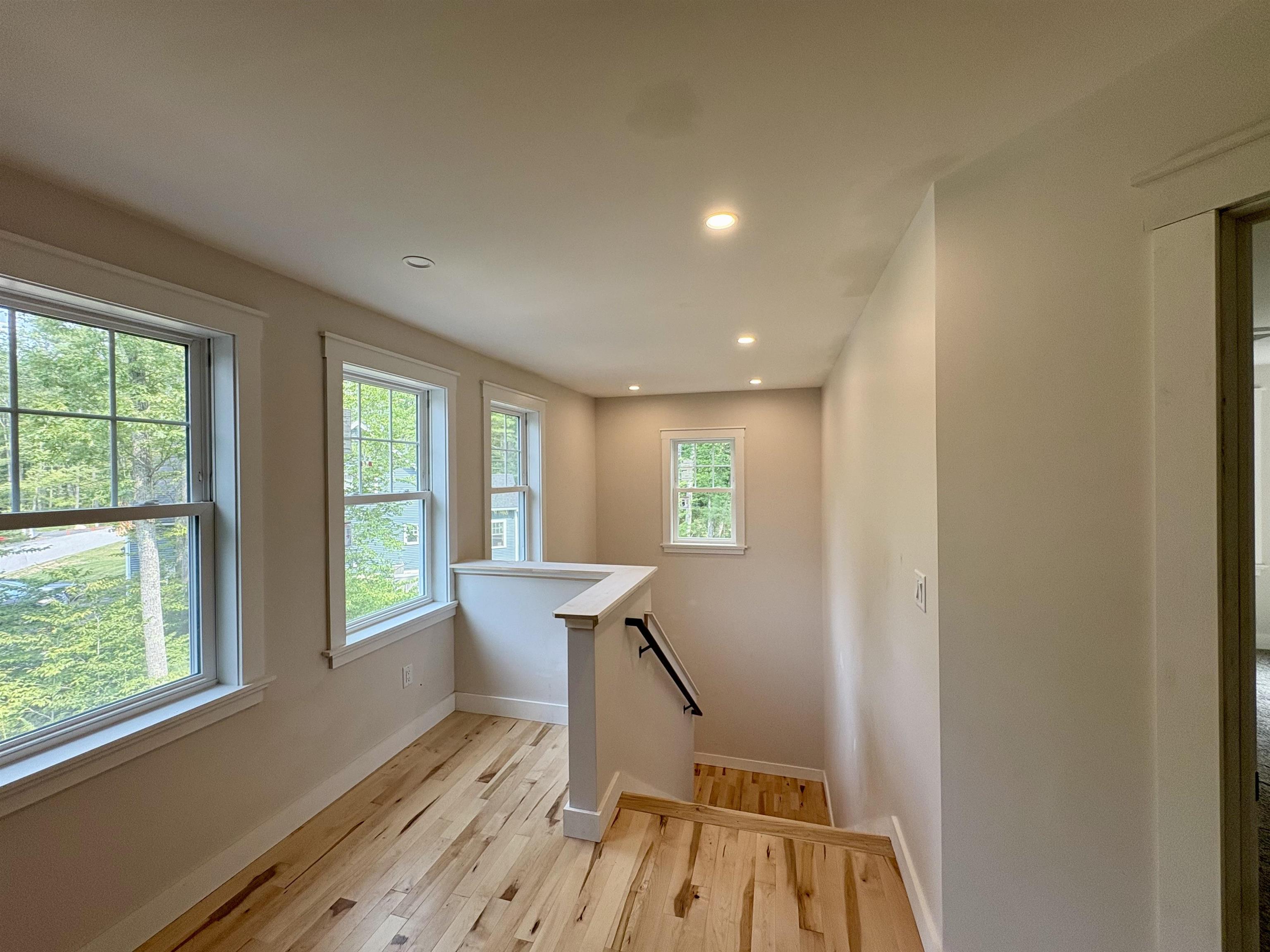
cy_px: 476
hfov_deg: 102.1
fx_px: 514
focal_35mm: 14
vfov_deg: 85.7
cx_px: 635
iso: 64
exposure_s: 1/120
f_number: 2.2
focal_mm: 2.22
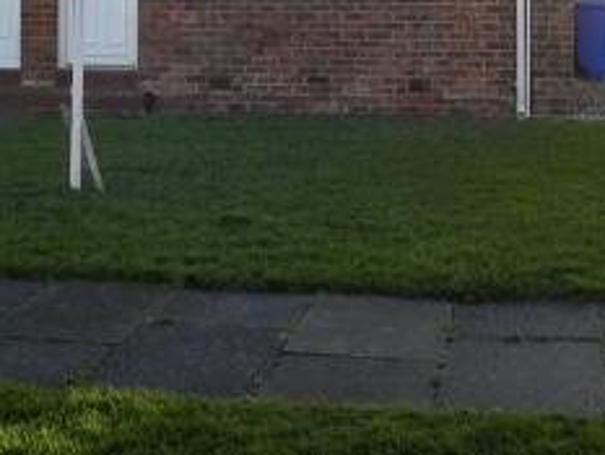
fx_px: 1137
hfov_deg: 29.7
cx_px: 380
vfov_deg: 21.5
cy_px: -40
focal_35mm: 65
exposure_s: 1/121
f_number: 4
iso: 64
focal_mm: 4.6
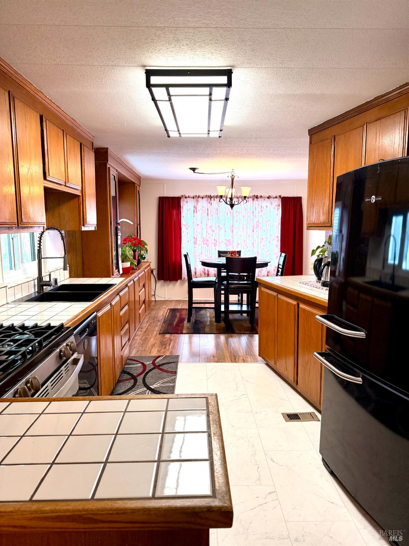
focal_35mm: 24
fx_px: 378
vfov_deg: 71.6
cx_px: 204
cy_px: 273
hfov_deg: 56.8
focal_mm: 6.76
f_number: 1.78
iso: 200
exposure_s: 1/172
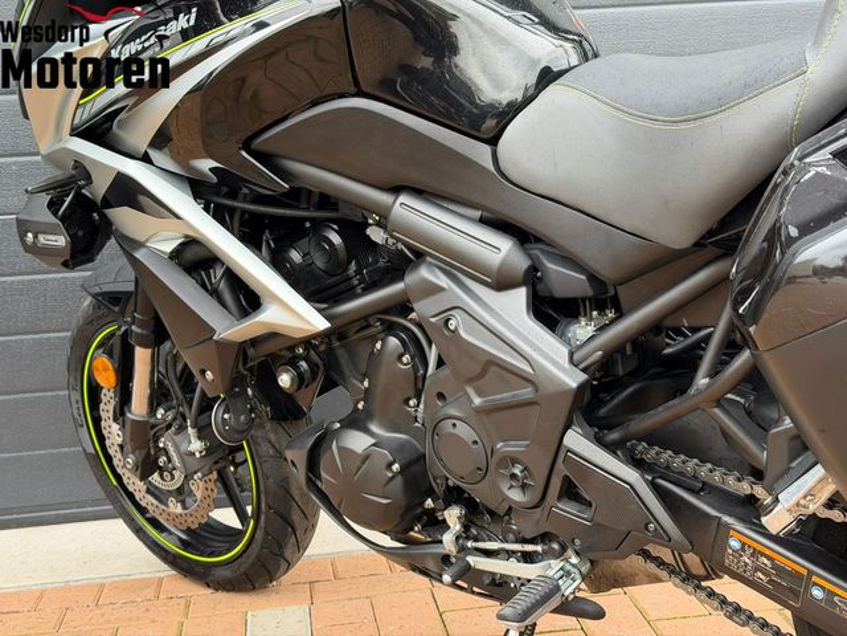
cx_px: 424
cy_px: 318
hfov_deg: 39.7
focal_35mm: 48
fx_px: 1174
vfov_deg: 30.3
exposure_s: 1/232
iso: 160
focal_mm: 6.76
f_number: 1.78
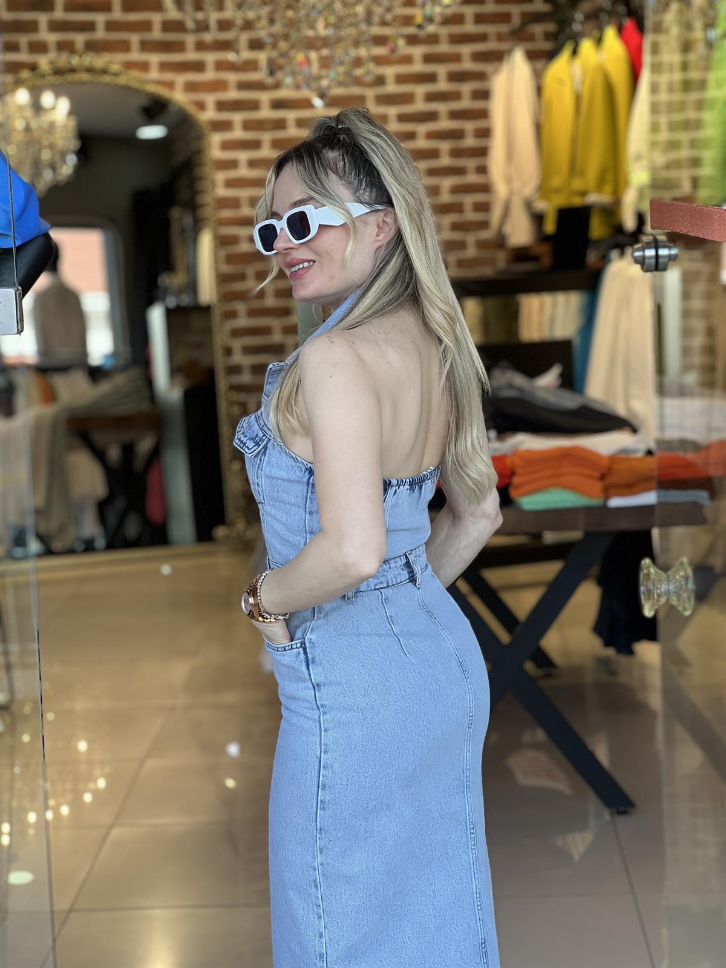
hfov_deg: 19.1
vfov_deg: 25.3
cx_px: 363
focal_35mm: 77
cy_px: 484
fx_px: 2153
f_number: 2.8
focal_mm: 9
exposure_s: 1/100
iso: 50
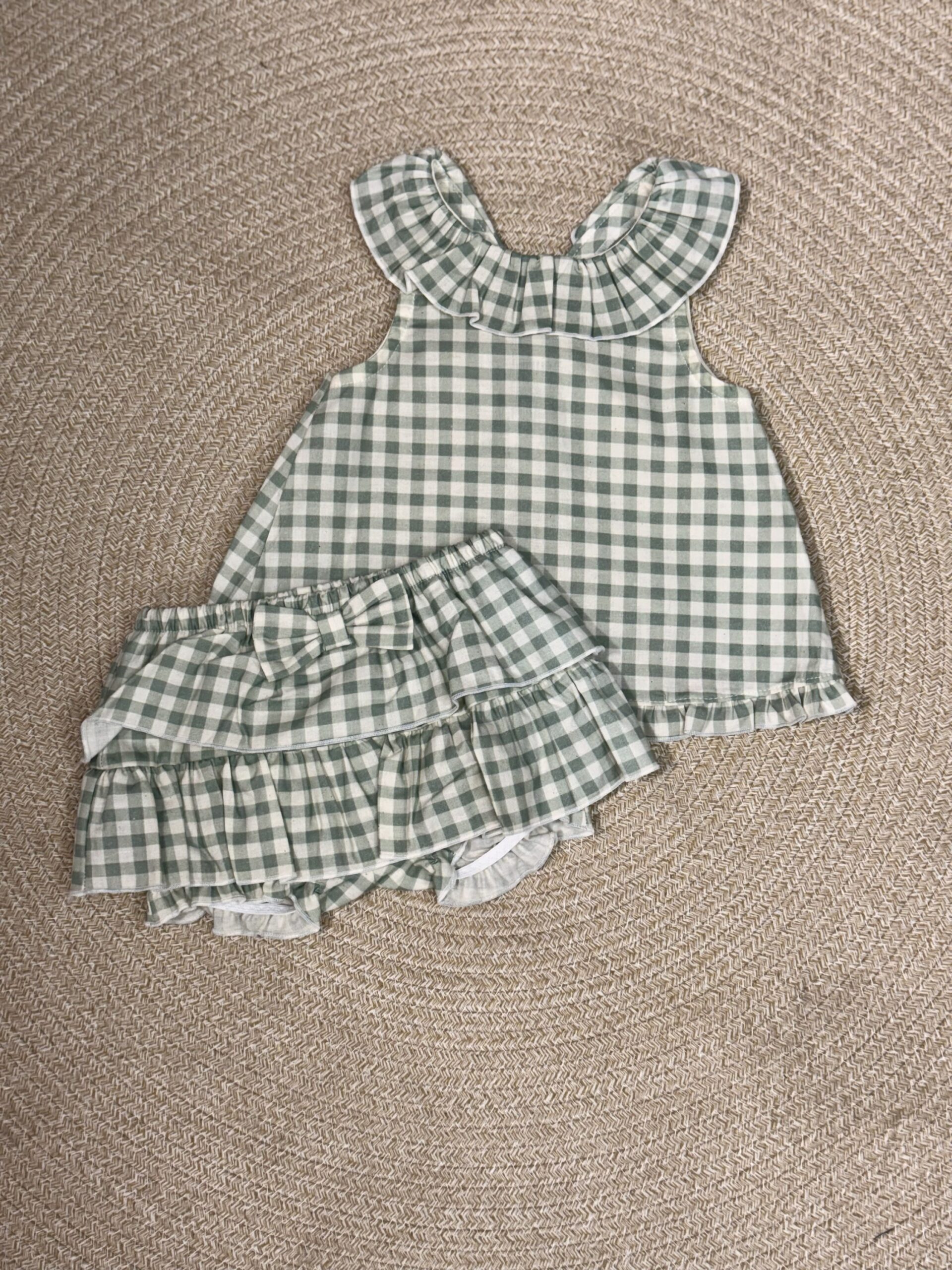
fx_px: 1760
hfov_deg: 30.3
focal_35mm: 48
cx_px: 476
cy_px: 635
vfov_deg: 39.7
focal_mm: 6.76
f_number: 1.78
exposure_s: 1/50
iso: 50
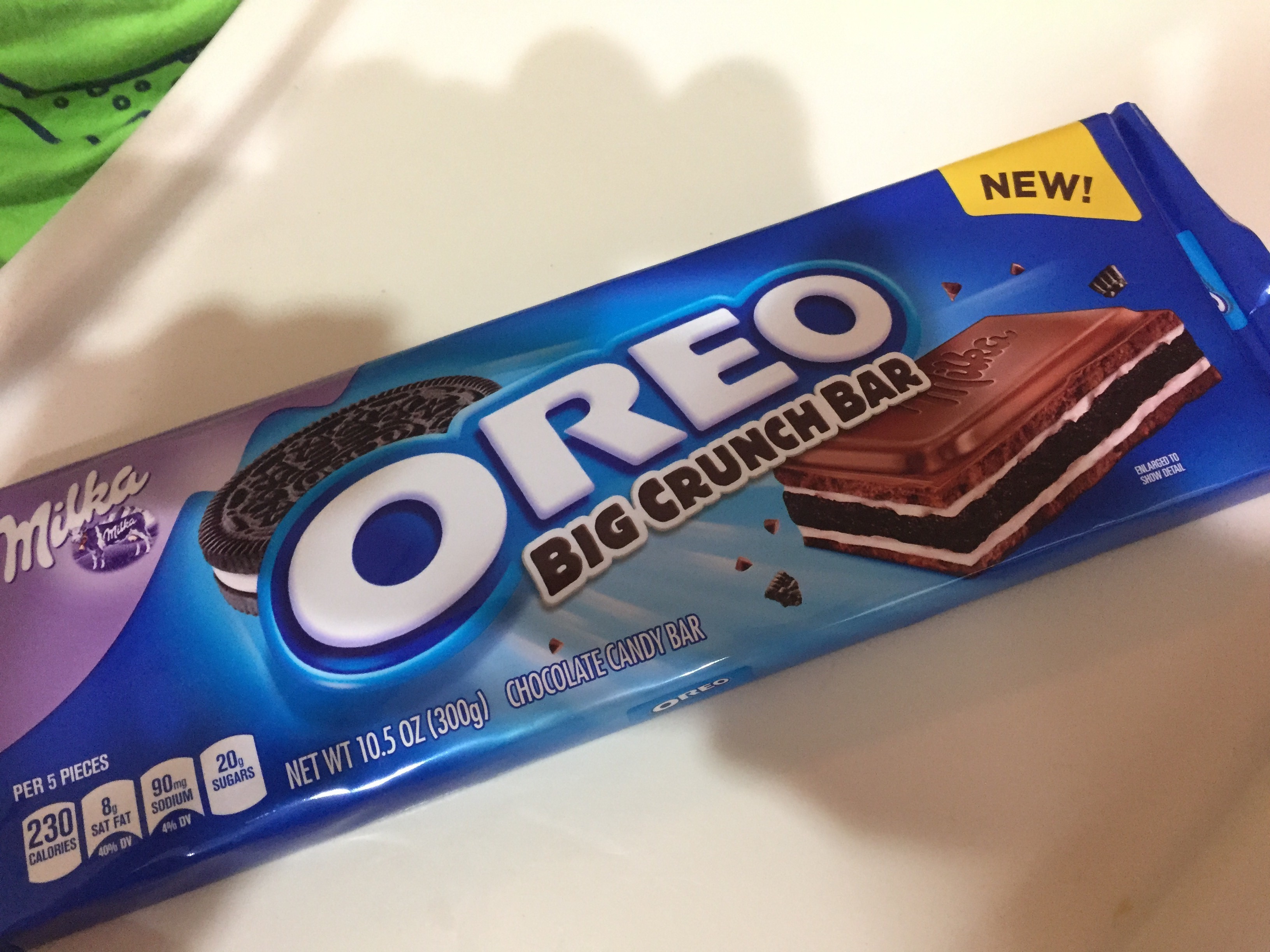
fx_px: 1064
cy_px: 476
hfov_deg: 61.7
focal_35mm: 29
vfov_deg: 48.2
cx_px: 635
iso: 250
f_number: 2.2
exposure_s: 1/17
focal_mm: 4.15
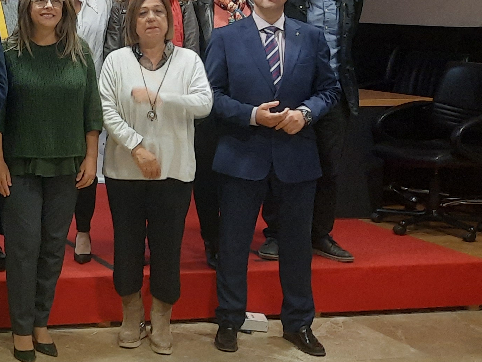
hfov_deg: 22.8
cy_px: 84
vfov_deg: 20.0
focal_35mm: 73
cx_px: -193
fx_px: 1016
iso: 400
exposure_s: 1/33
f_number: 2
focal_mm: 4.6
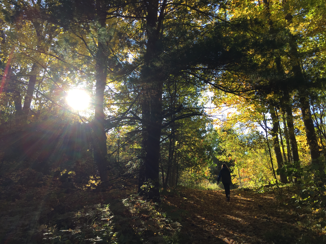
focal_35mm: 29
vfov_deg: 48.2
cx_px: 163
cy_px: 122
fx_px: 273
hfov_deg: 61.7
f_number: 2.2
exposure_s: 1/482
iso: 32
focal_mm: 4.15
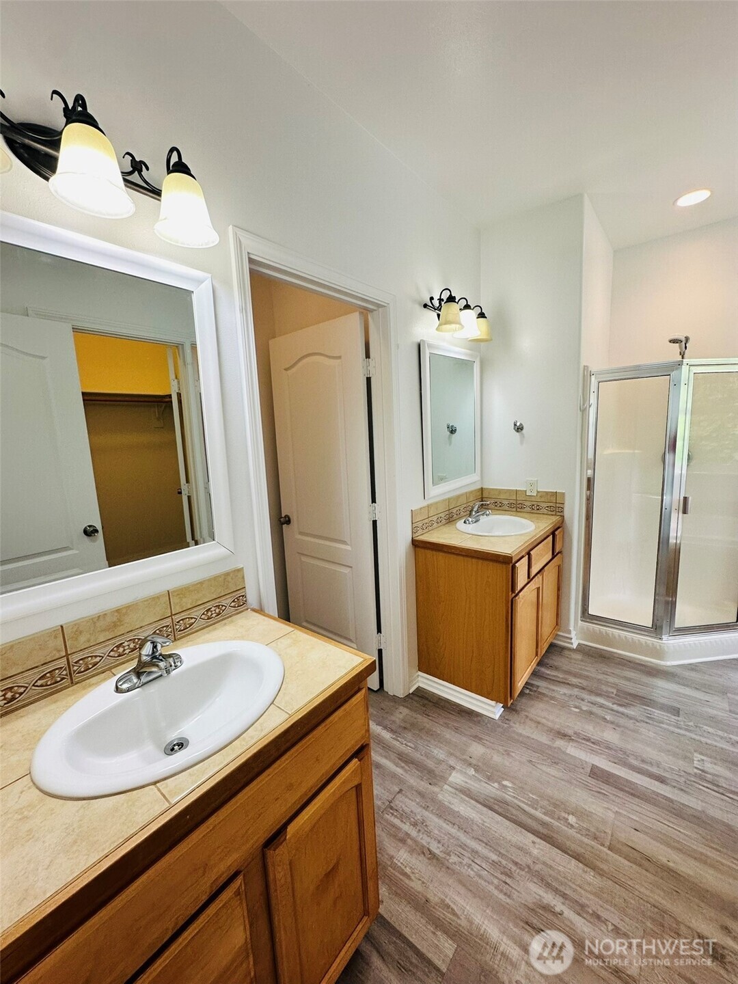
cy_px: 492
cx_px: 369
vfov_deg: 102.1
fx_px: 398
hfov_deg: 85.7
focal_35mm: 14
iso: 125
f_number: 2.2
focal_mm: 2.22
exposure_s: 1/120
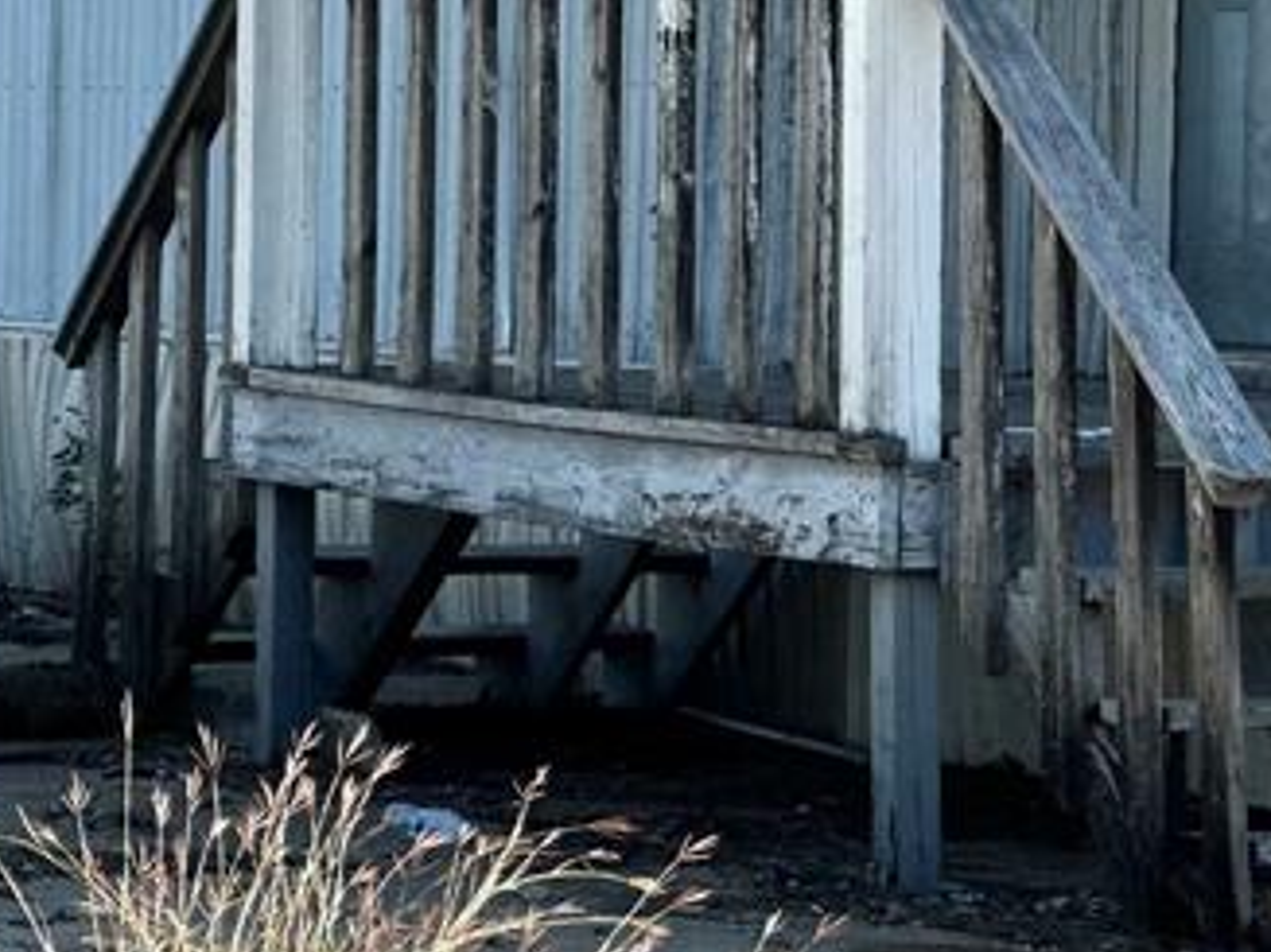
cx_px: 1185
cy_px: 179
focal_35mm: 241
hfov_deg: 8.2
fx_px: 8846
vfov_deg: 6.2
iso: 25
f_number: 2.8
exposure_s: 1/235
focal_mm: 9
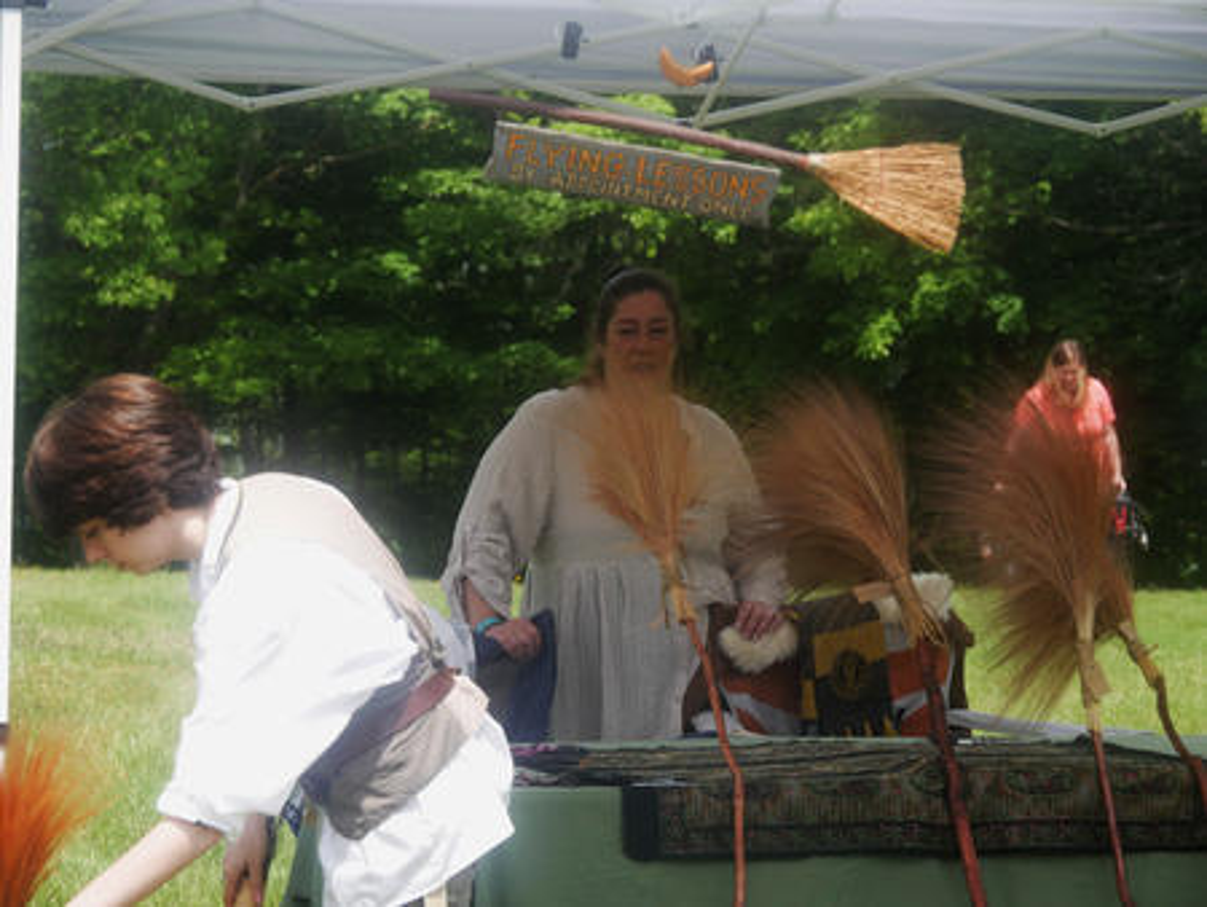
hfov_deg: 13.2
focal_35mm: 150
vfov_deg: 9.9
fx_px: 5233
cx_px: 604
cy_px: 454
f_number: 6.3
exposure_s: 1/320
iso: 200
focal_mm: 75
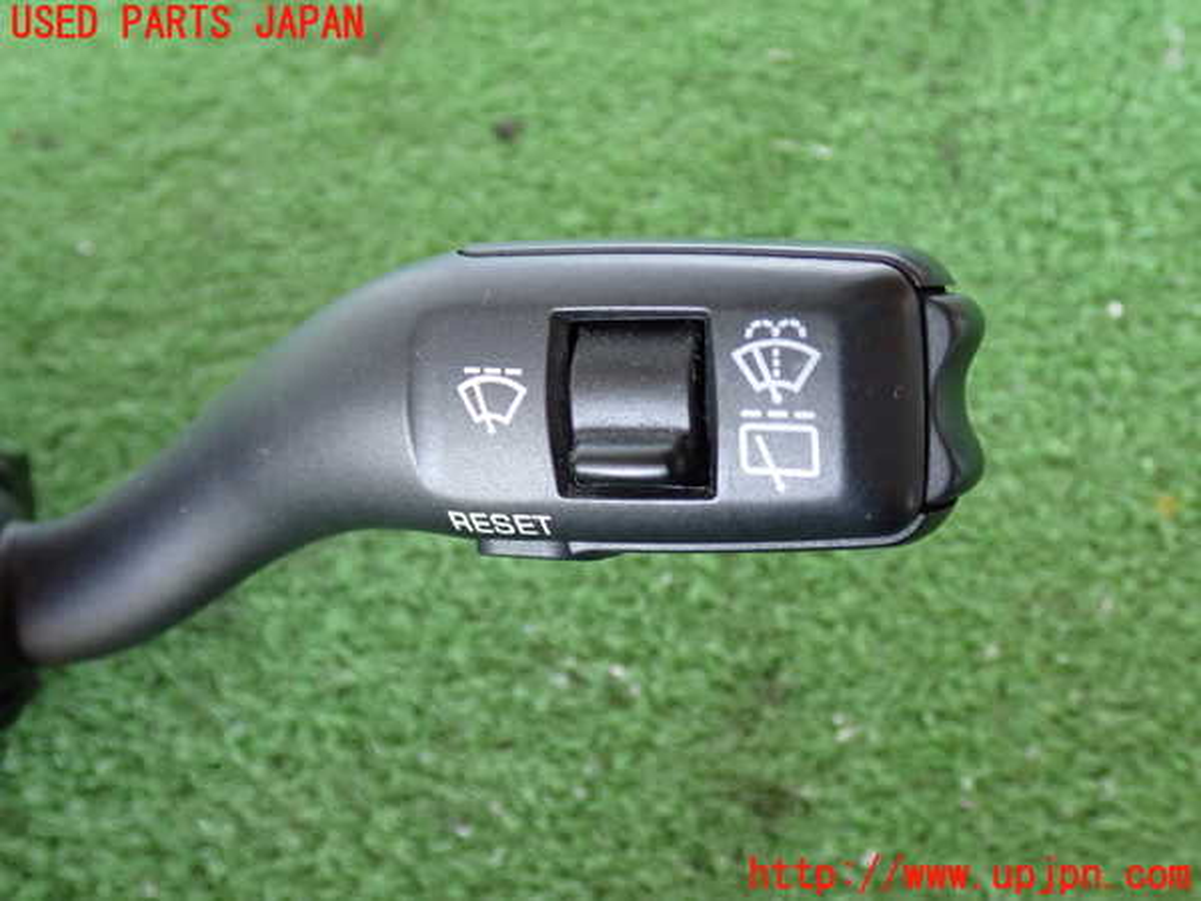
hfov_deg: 49.0
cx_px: 600
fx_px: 1318
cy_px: 450
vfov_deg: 37.7
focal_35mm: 38
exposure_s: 1/30
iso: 800
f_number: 2.7
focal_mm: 6.83
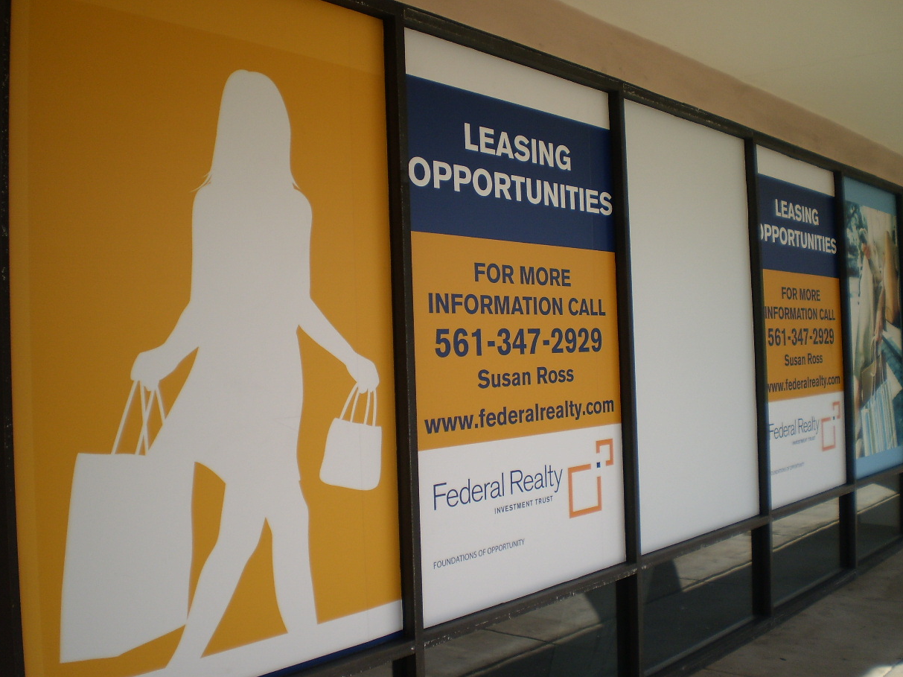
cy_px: 342
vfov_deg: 37.7
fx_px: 991
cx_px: 441
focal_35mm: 38
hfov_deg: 49.0
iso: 64
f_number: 3.1
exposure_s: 1/800
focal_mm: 6.3
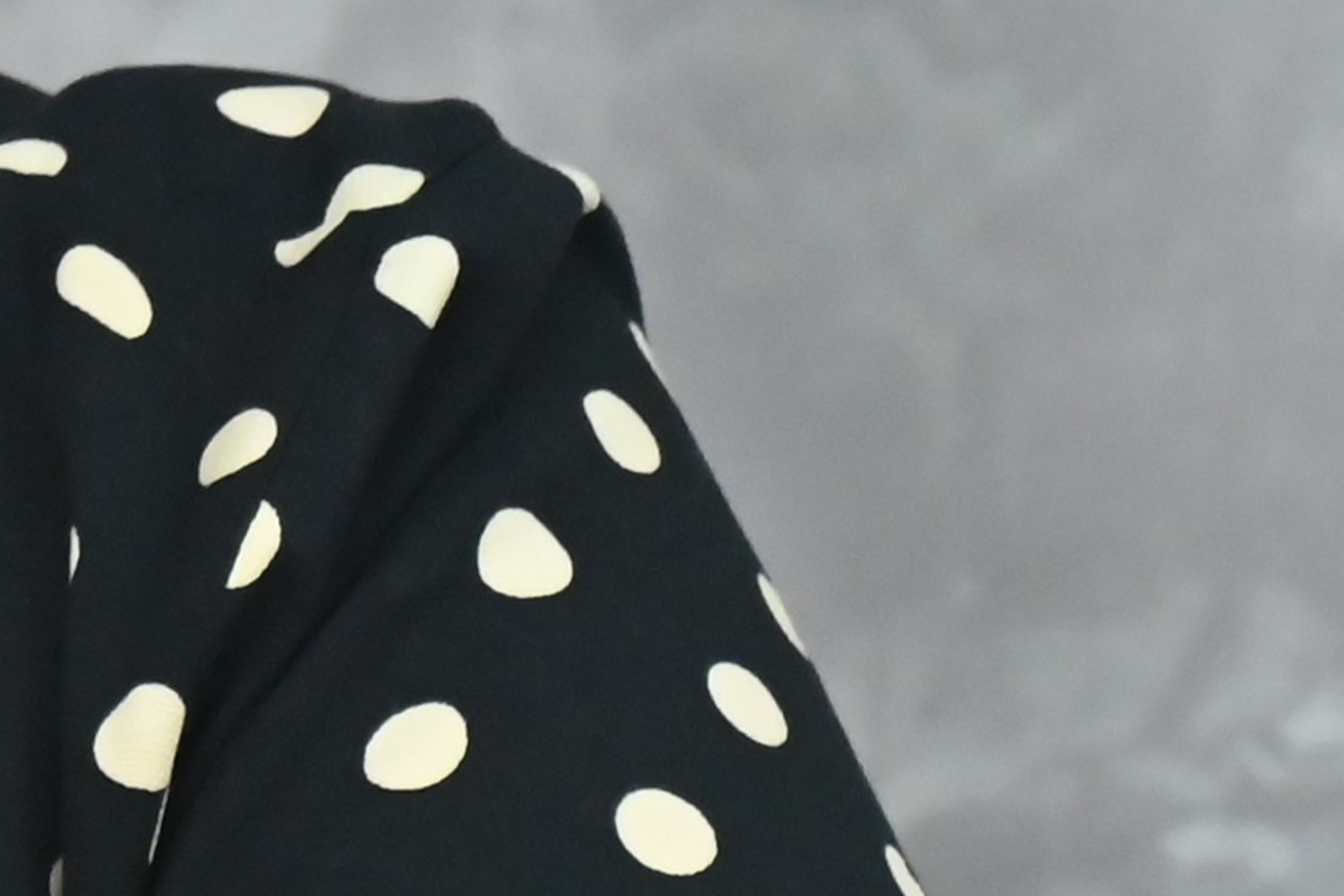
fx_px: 48575
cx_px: -417
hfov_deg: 1.6
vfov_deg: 1.1
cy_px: -425
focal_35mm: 1301
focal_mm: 200
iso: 3200
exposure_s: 1/160
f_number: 6.3
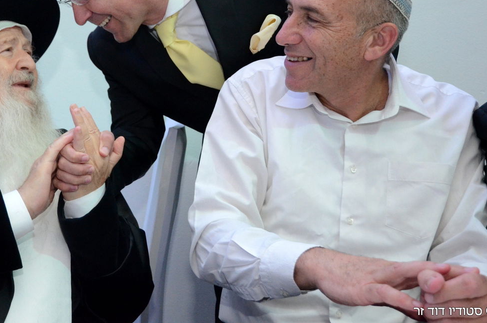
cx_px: 162
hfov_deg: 35.4
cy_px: 101
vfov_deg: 23.9
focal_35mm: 56
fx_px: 756
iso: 3200
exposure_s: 1/80
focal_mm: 26
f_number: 4.2
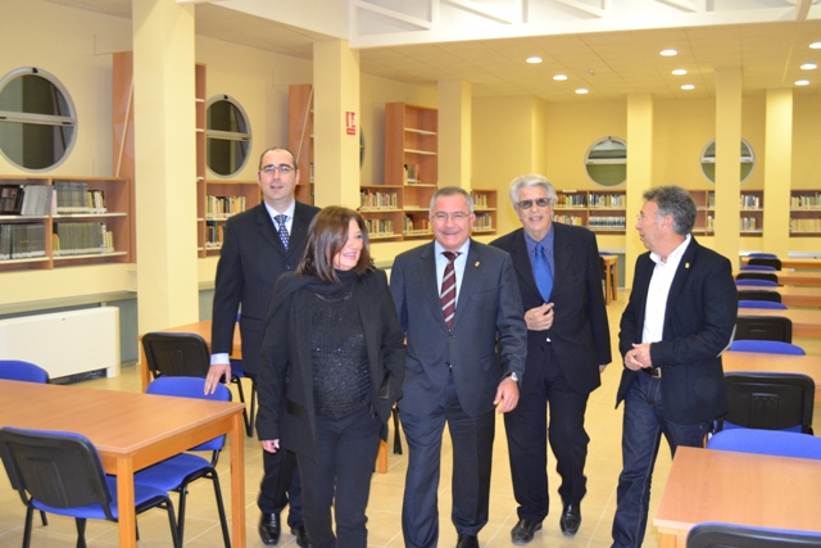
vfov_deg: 36.9
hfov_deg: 53.1
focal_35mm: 36
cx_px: 410
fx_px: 821
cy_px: 274
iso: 1600
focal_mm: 24
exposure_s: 1/60
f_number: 3.8
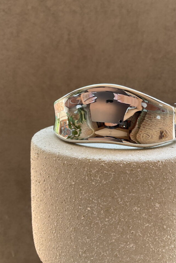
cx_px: 115
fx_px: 279
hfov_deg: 34.8
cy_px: 123
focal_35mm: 38
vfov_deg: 50.7
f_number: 1.8
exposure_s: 1/120
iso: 20
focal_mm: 3
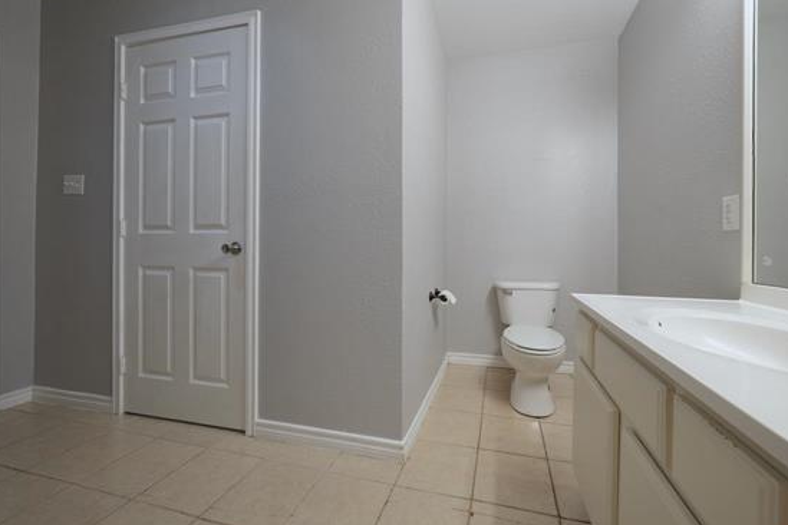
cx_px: 429
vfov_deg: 81.1
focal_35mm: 14
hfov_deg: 104.0
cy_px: 249
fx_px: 306
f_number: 8
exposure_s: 1/2
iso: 200
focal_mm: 12
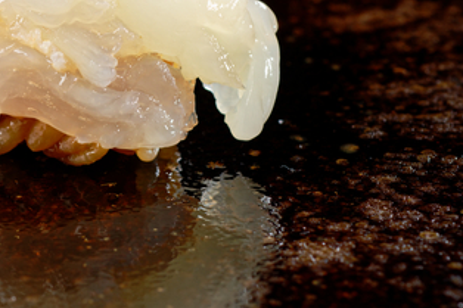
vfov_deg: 7.6
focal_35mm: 181
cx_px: -21
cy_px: 58
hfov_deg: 11.2
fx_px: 2327
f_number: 14
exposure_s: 1/125
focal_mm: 85
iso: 100
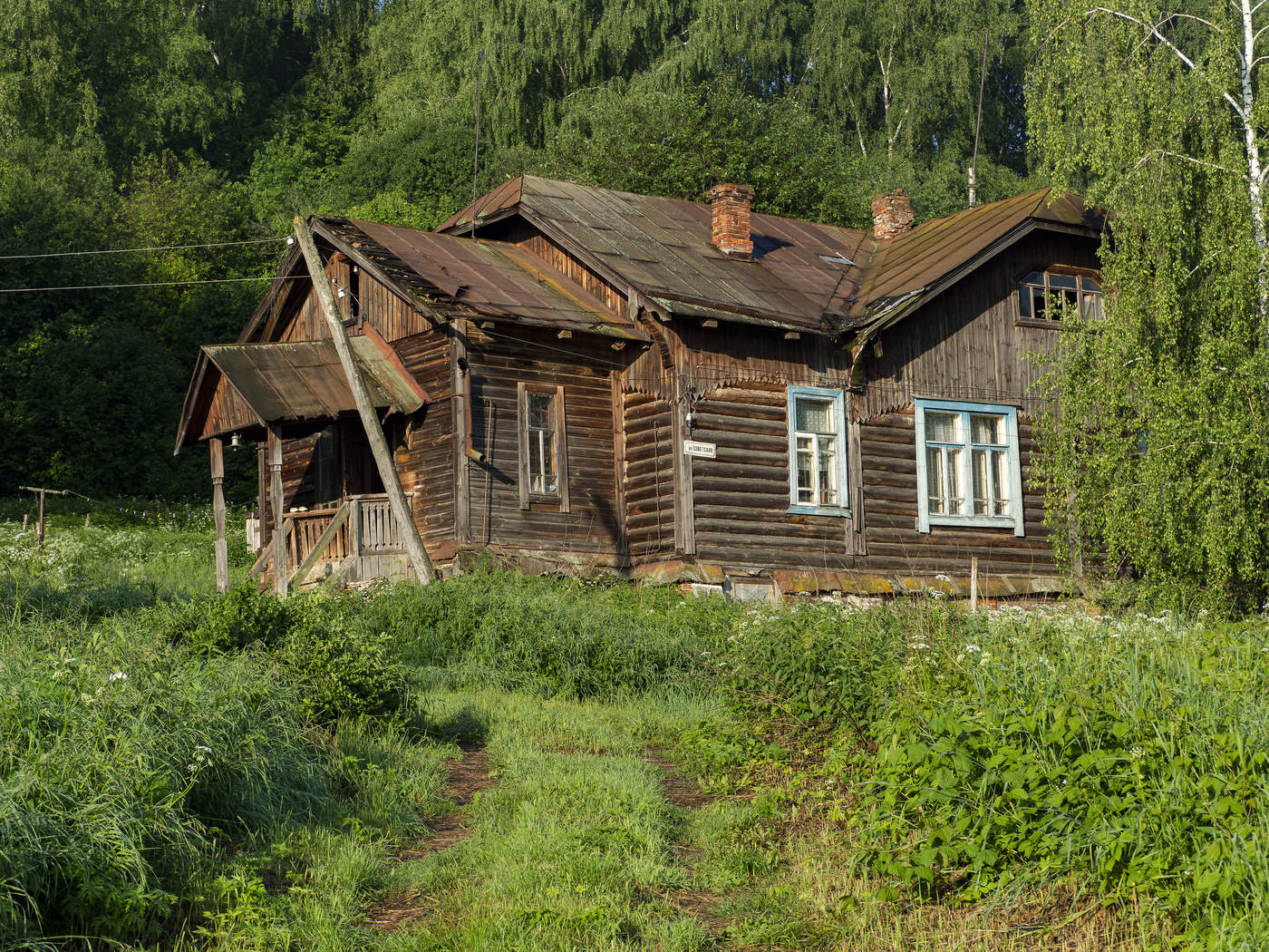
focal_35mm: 80
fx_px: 2933
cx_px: 634
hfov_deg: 24.4
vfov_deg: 18.4
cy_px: 476
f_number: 6.3
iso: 200
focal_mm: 40
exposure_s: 1/320
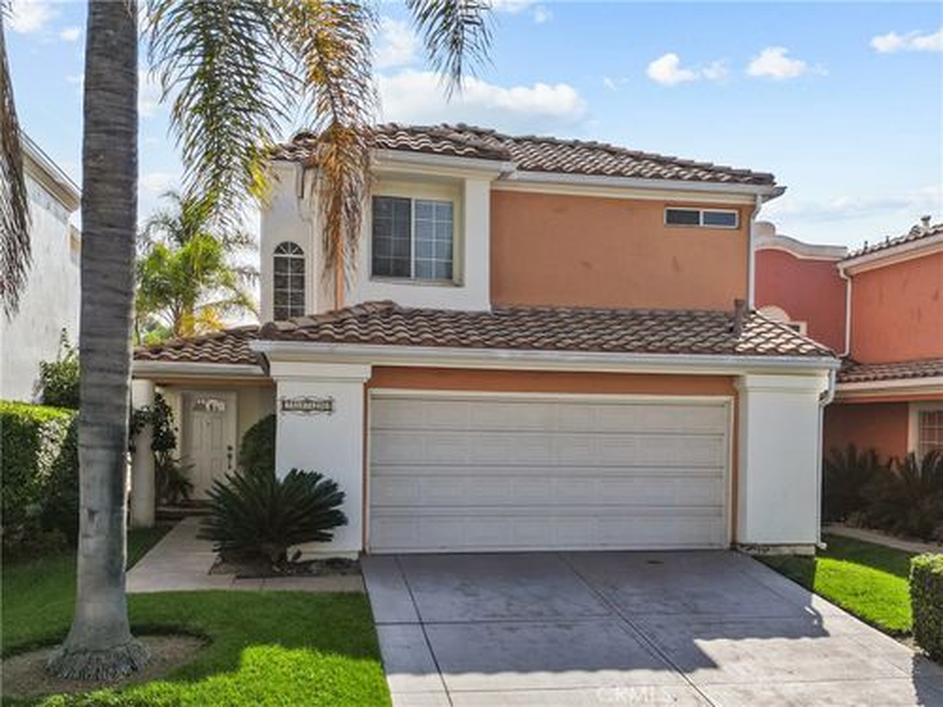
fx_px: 654
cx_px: 472
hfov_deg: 71.6
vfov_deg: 56.8
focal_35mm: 24
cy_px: 354
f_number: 1.7
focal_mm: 6.72
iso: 100
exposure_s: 1/3000
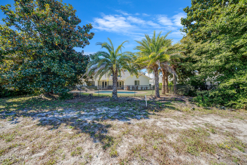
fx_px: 82
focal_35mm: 12
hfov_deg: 112.6
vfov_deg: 90.0
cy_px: 82
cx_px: 124
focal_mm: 12
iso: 100
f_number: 5.6
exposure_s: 1/500
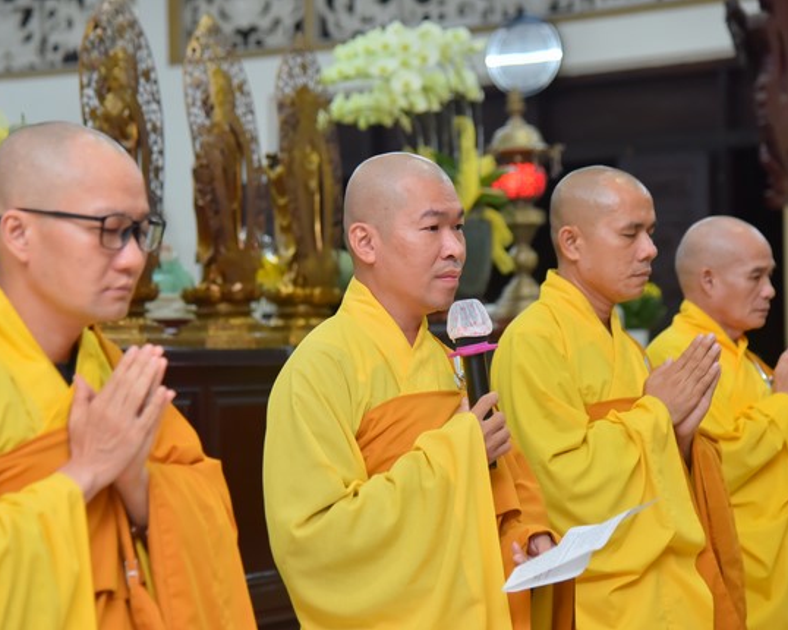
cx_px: 368
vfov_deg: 16.5
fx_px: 2168
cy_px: 316
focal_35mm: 93
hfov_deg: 20.6
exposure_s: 1/125
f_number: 5
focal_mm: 82
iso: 1250
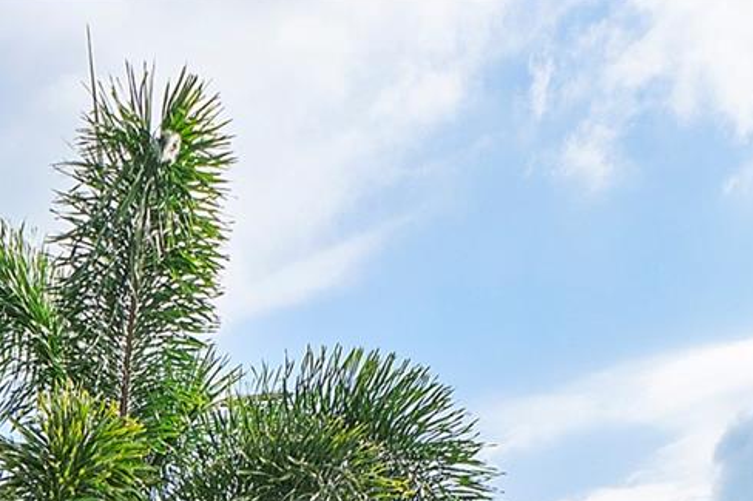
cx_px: 147
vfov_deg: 16.0
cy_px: 1043
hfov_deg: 31.1
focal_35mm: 63
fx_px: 1317
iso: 640
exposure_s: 1/1600
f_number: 8
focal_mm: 10
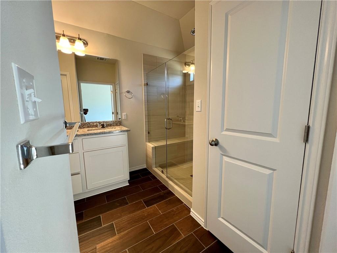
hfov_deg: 106.2
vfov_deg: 89.9
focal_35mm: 13
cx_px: 168
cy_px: 126
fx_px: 127
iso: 200
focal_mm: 1.57
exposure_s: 1/120
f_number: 1.8
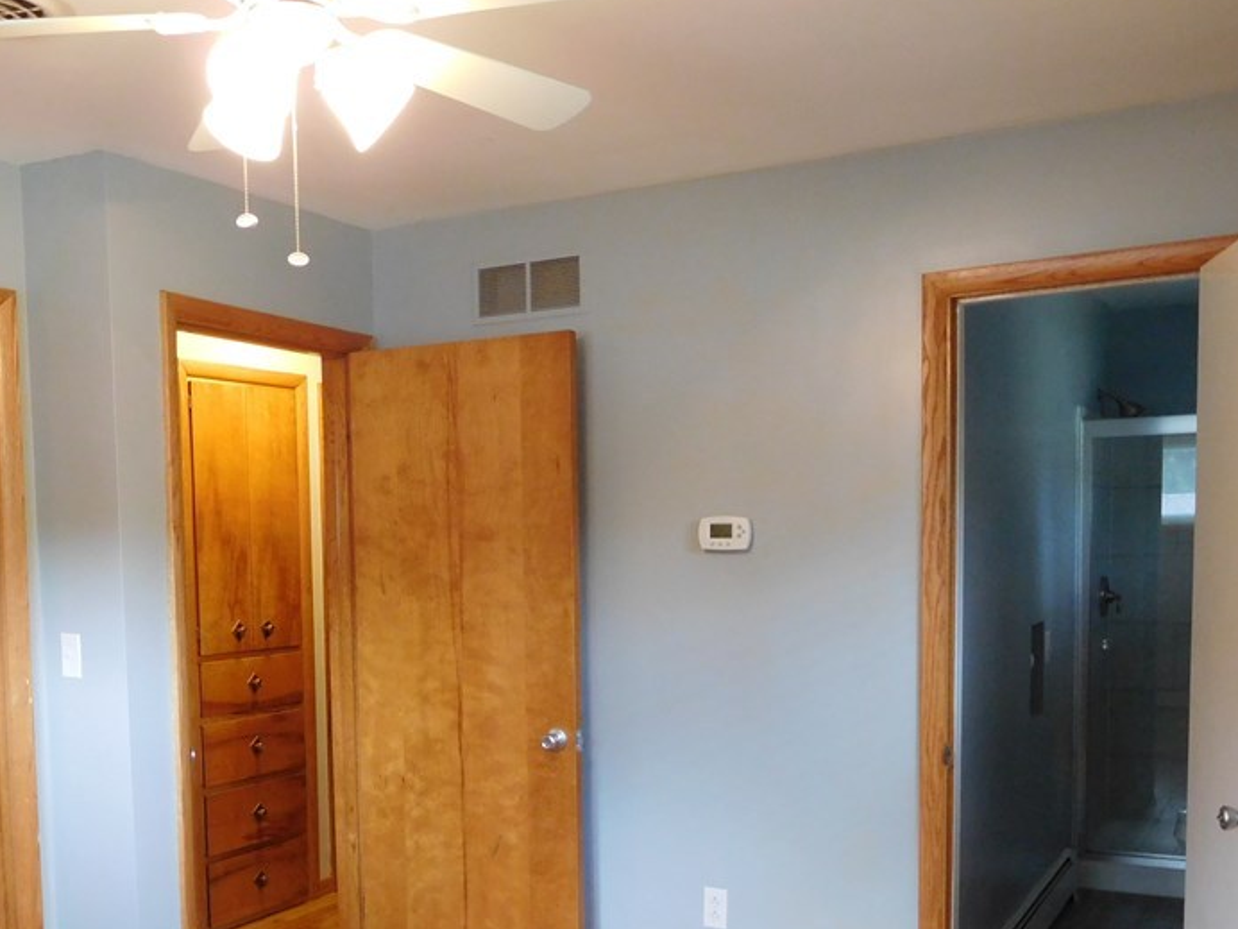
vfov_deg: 38.0
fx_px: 1323
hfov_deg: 50.0
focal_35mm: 37
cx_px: 528
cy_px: 661
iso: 400
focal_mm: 4.5
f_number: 3.4
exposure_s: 1/15
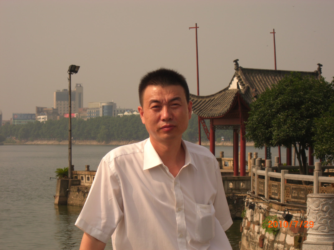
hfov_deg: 17.3
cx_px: 167
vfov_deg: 13.0
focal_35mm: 114
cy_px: 125
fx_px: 1100
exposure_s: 1/320
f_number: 7.4
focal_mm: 23.7
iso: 80
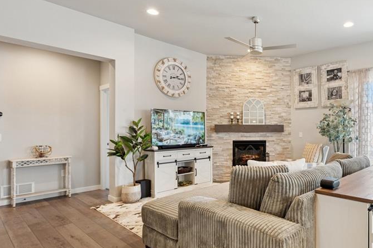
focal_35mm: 23
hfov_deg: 72.6
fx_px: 238
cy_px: 124
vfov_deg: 55.1
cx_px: 263
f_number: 11
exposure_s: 1/3.33
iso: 100
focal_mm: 15
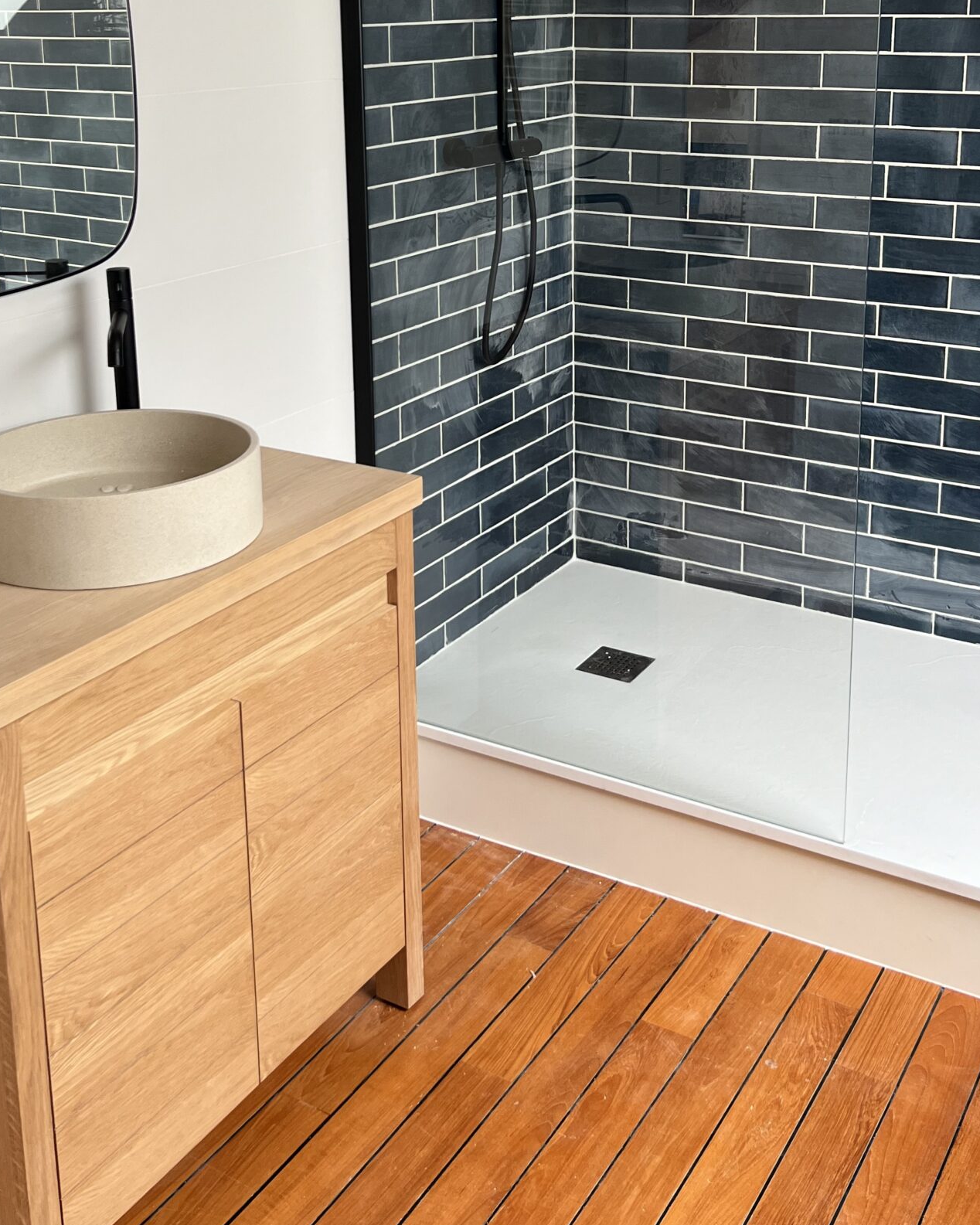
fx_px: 1486
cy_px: 315
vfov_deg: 43.4
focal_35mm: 41
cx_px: 526
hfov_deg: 36.5
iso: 80
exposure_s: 1/121
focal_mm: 5.7
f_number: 1.5
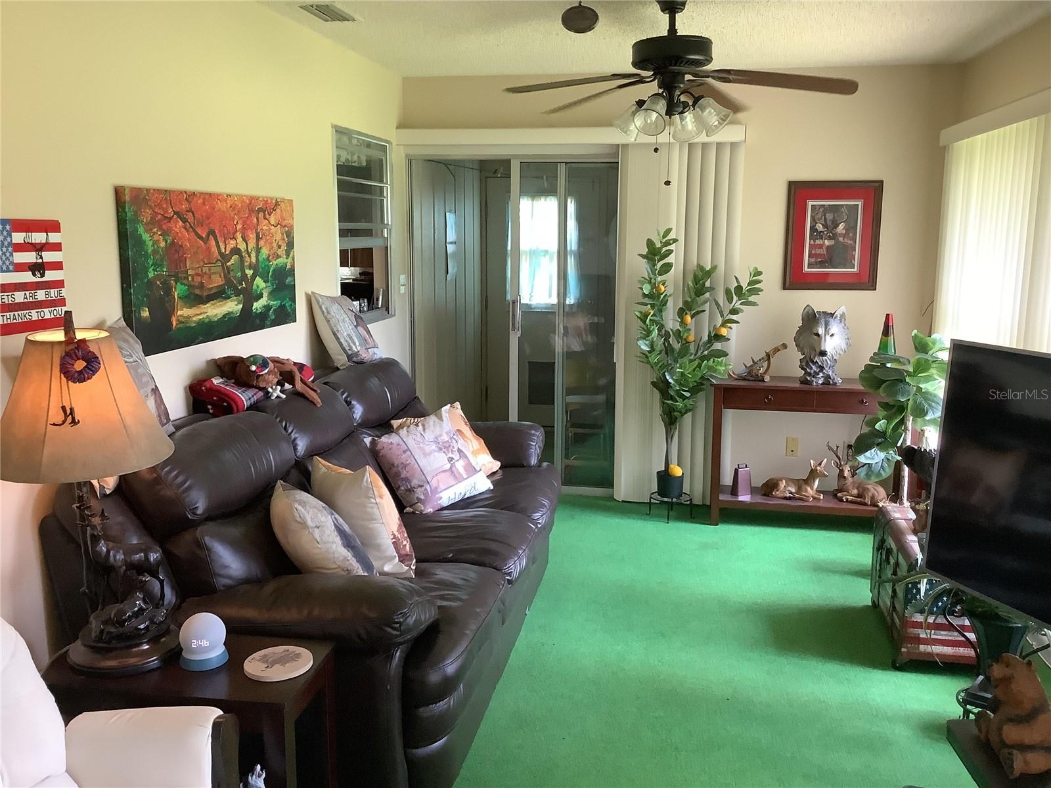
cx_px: 526
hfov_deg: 58.4
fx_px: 941
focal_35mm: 31
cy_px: 394
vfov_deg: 45.4
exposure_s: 1/60
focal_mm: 3.3
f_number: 2.4
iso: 250
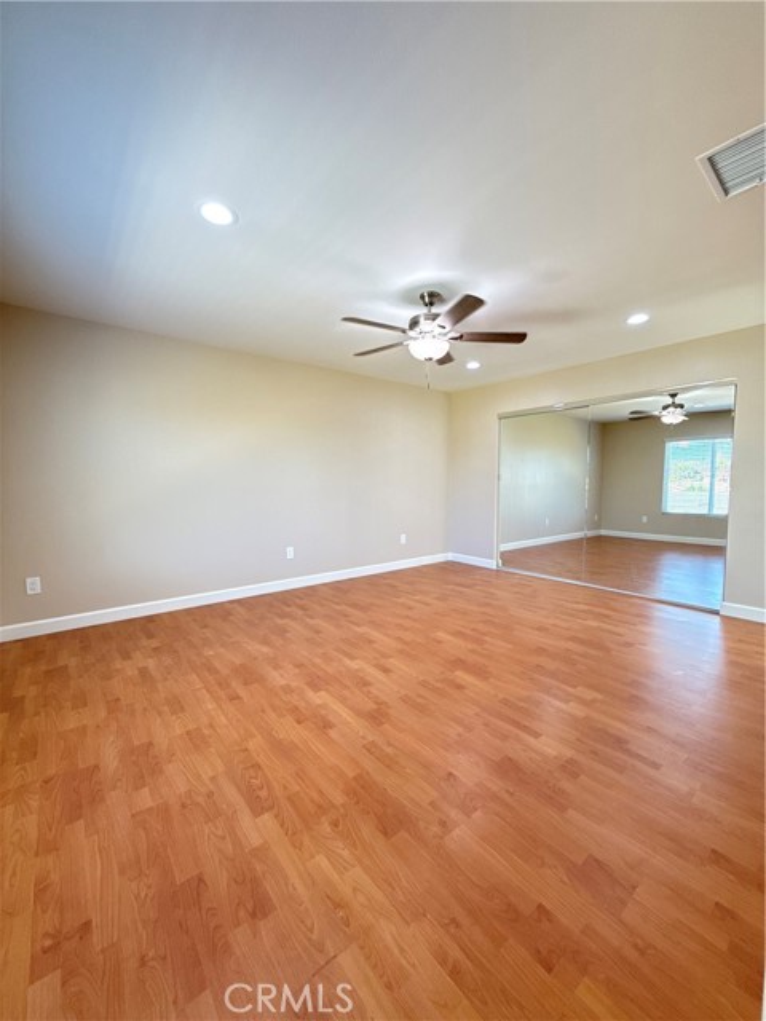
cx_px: 383
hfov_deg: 85.7
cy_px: 510
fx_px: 413
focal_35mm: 14
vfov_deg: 102.1
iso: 250
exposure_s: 1/120
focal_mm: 2.22
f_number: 2.2
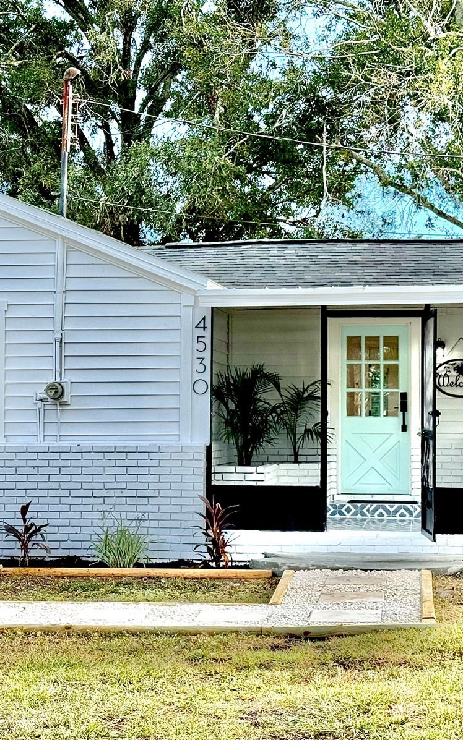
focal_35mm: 68
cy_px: 370
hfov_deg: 19.1
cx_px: 212
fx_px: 1373
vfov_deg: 30.2
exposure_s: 1/1285
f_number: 1.78
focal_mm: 6.76
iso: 64
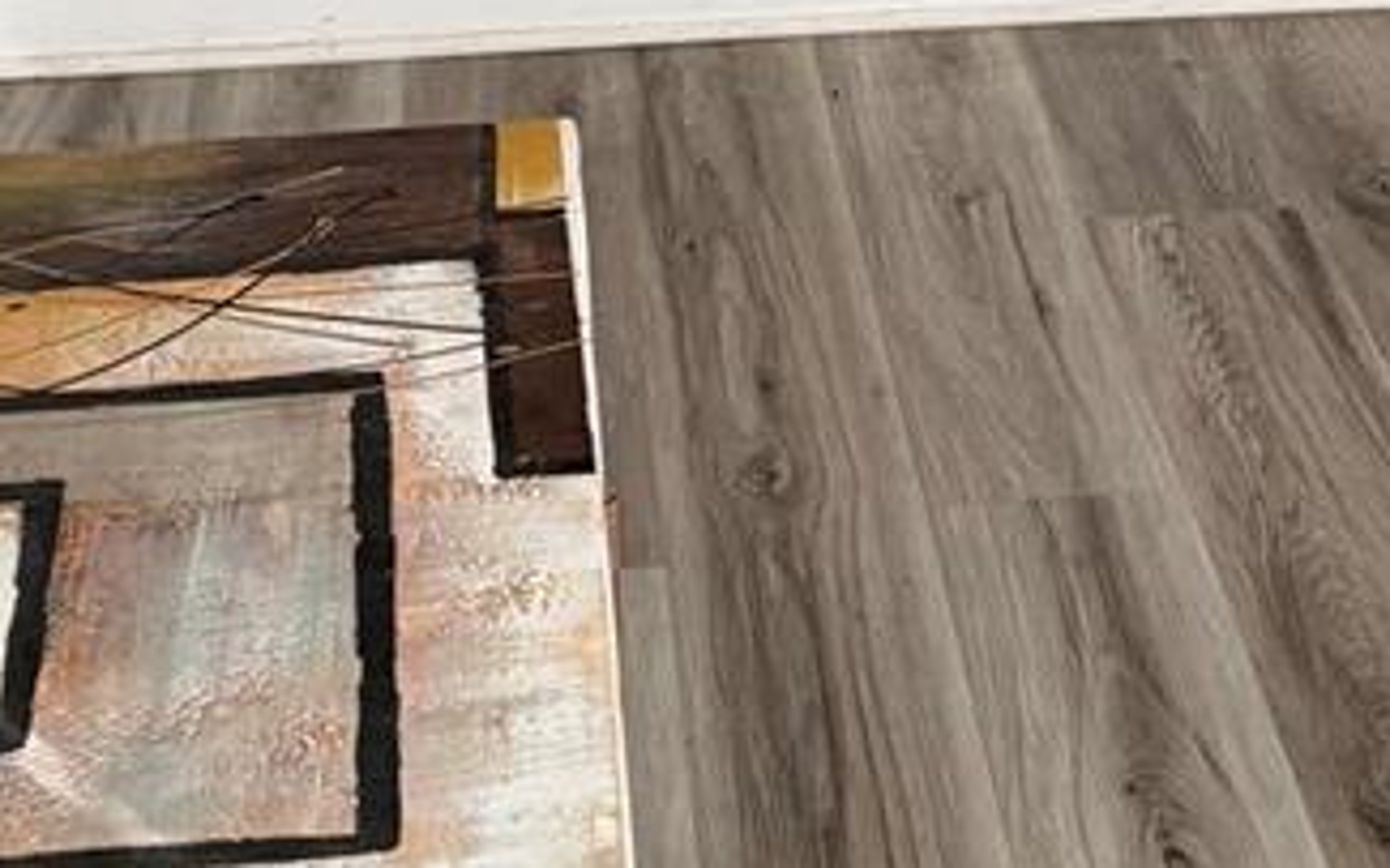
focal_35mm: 94
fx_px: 3560
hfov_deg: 22.1
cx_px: 796
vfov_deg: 13.0
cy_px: -492
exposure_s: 1/60
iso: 400
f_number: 1.78
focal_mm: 6.76
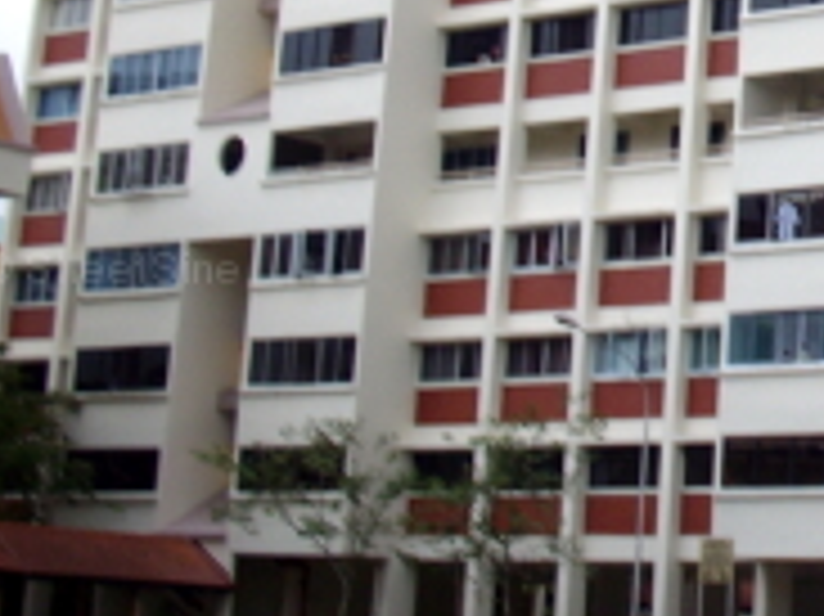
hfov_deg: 16.3
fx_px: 2641
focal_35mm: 111
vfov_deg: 12.9
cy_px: -175
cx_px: 1216
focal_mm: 6.2
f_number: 5.6
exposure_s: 1/80
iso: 80
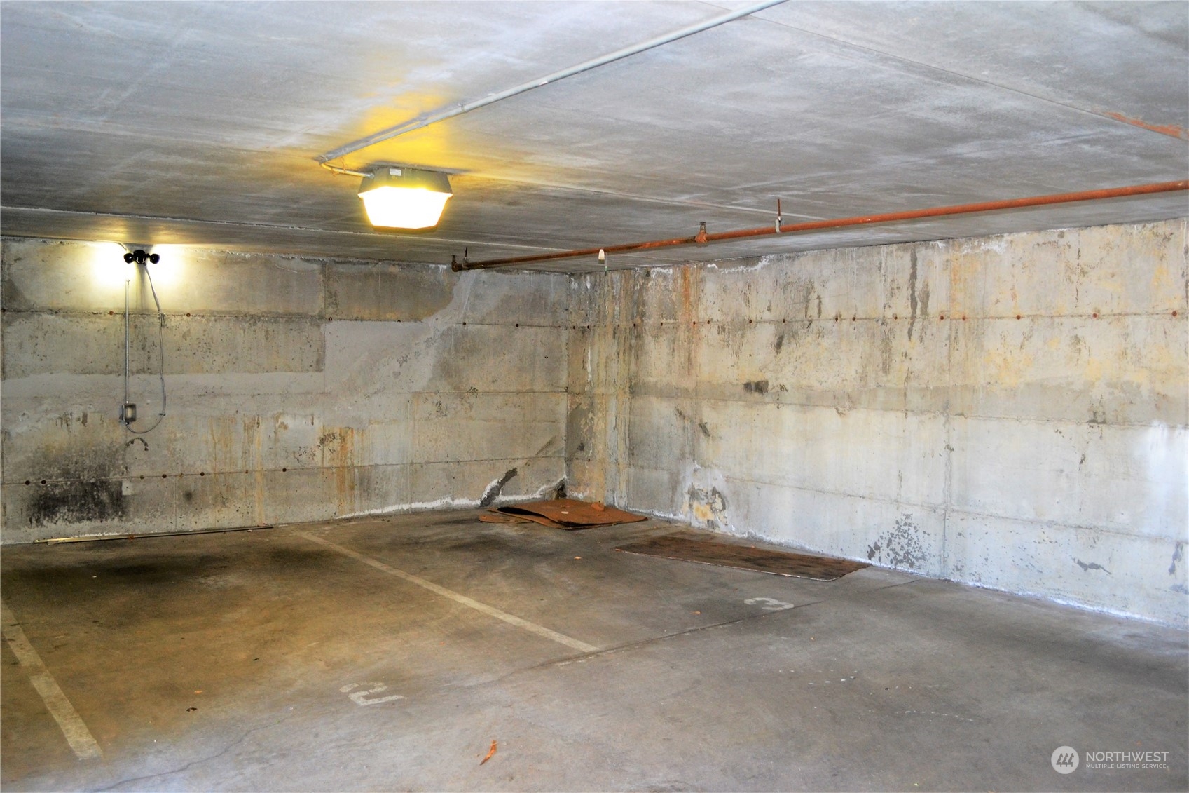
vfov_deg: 43.6
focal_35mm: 30
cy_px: 396
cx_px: 594
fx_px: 991
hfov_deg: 61.9
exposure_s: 1/60
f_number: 3.8
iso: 800
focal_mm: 20
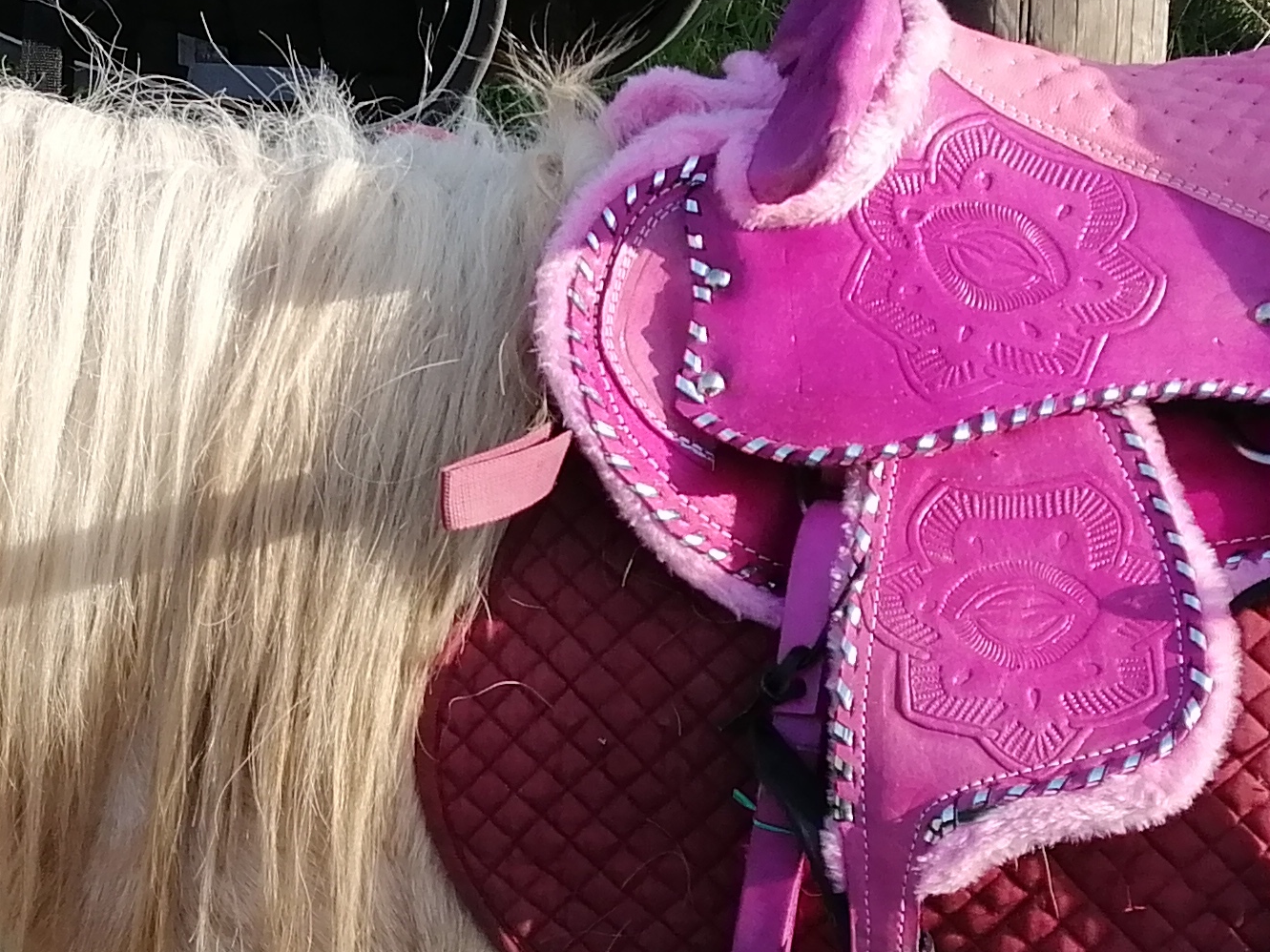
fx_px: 3302
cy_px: 760
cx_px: 635
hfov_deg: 21.8
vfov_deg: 16.3
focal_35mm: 90
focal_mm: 3.96
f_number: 1.8
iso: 80
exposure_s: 1/900
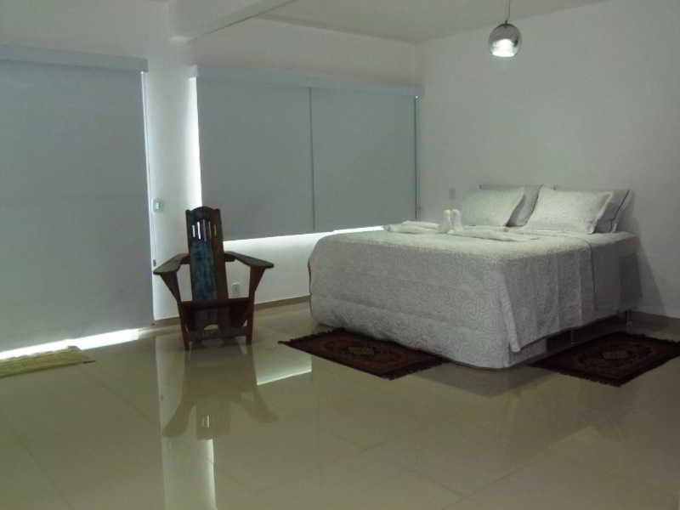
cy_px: 255
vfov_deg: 46.8
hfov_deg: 60.0
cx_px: 340
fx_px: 589
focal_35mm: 30
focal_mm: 5.5
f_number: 3.2
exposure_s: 1/30
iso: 200
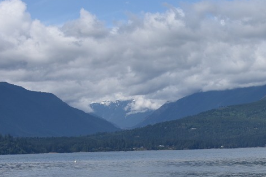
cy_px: 170
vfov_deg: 12.4
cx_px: 285
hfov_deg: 18.1
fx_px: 805
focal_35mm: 109
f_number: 10
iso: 100
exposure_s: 1/400
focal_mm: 40
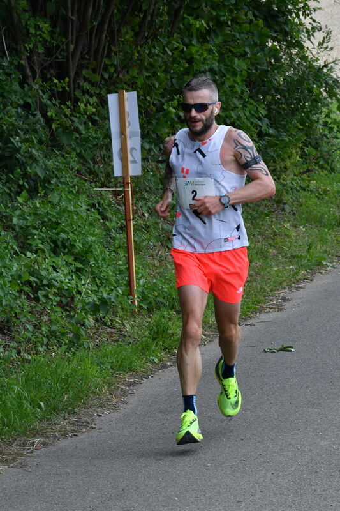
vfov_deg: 8.1
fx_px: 3614
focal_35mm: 255
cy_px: 256
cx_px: 170
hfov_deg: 5.4
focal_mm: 170
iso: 800
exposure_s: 1/250
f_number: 18
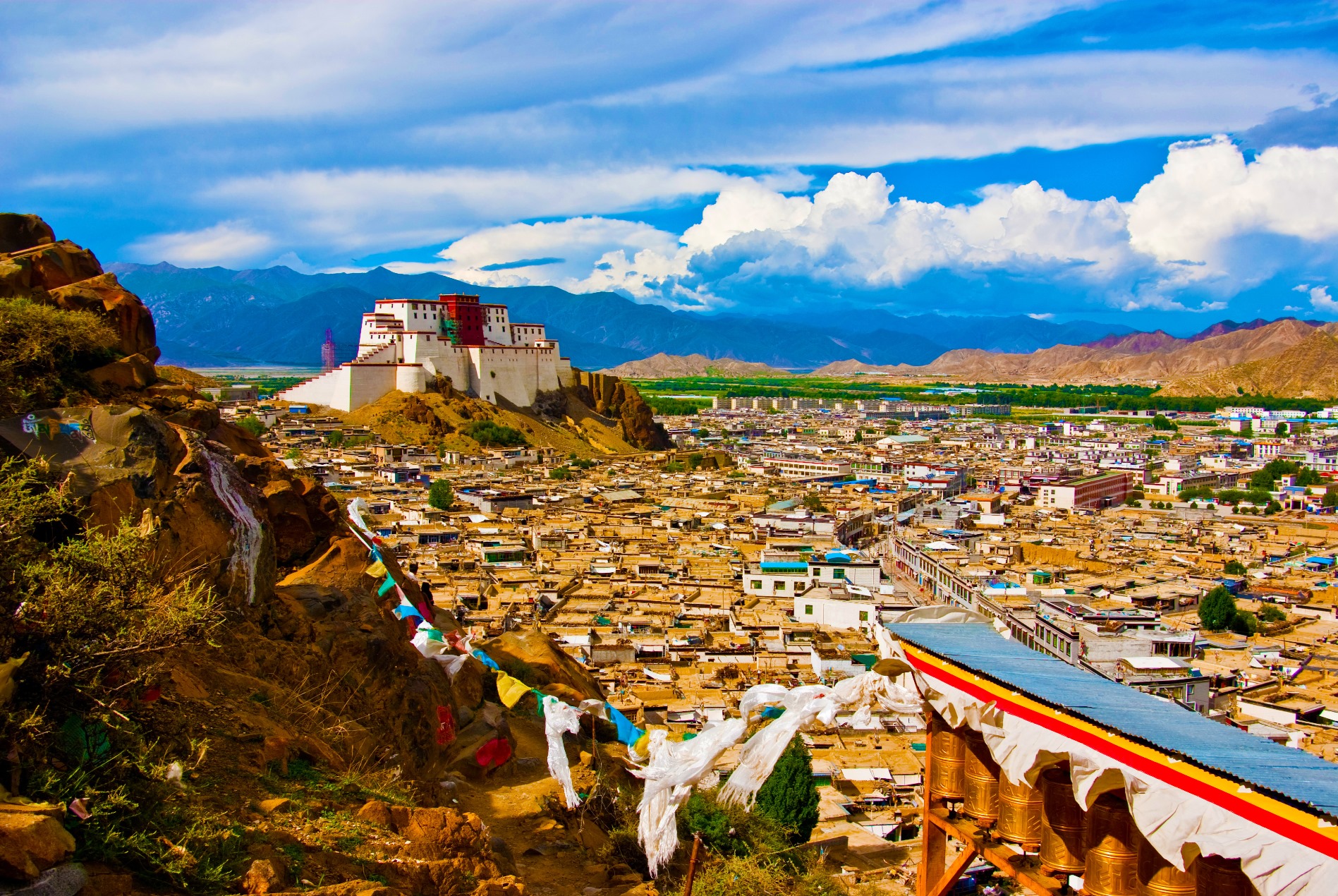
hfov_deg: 53.1
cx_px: 669
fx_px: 1340
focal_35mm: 36
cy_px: 448
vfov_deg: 37.0
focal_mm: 24
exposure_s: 1/350
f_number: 8
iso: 100
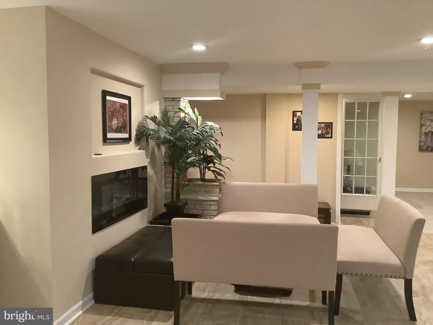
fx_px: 388
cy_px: 162
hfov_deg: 58.4
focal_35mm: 31
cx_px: 216
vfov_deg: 45.4
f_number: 2.4
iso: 320
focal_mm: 3.3
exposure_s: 1/60
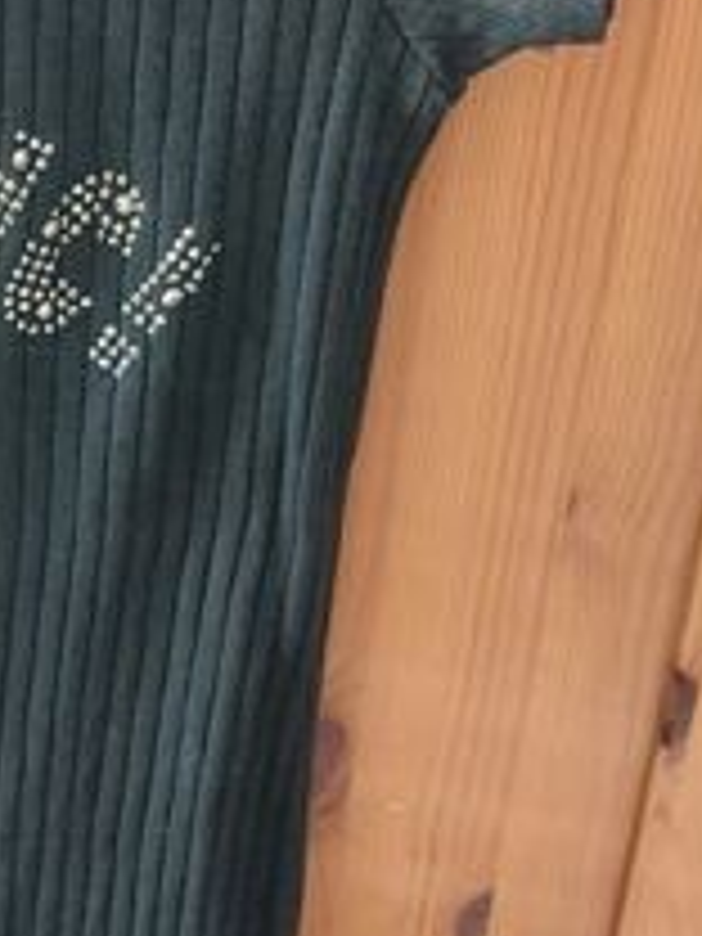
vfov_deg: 26.3
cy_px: 576
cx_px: -243
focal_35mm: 74
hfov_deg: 18.4
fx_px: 2001
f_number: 1.8
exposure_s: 1/50
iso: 200
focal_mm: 5.23
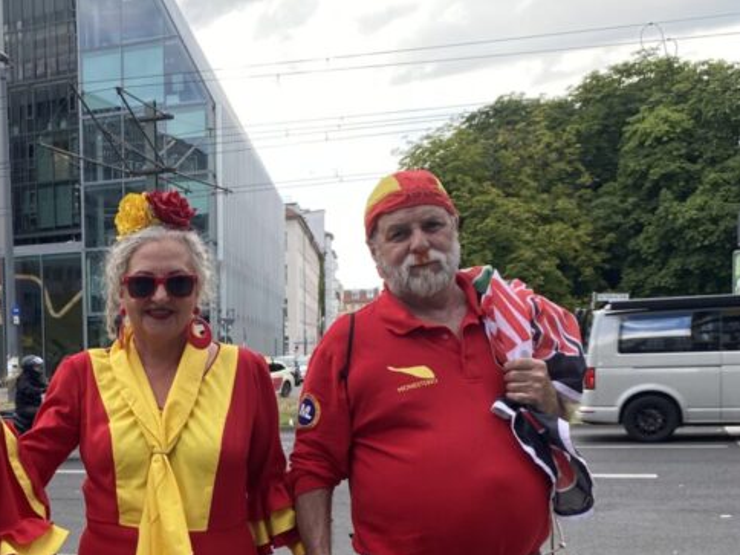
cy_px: 462
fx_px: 1176
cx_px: 55
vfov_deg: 26.0
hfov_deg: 32.9
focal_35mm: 55
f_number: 1.8
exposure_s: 1/368
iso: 32
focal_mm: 4.25
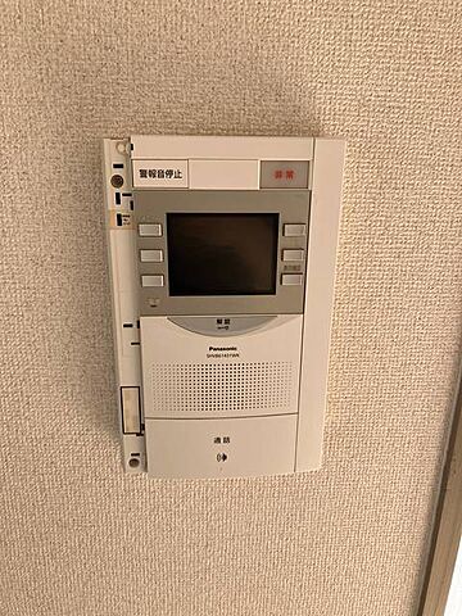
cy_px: 308
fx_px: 498
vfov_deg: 63.4
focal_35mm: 28
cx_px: 231
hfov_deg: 49.7
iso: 25
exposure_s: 1/121
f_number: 1.8
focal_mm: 3.99
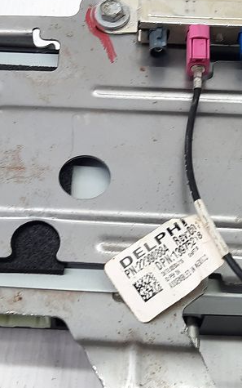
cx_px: 123
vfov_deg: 30.6
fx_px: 707
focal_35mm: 67
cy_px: 172
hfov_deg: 19.4
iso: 64
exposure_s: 1/50
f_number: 2
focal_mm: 4.6
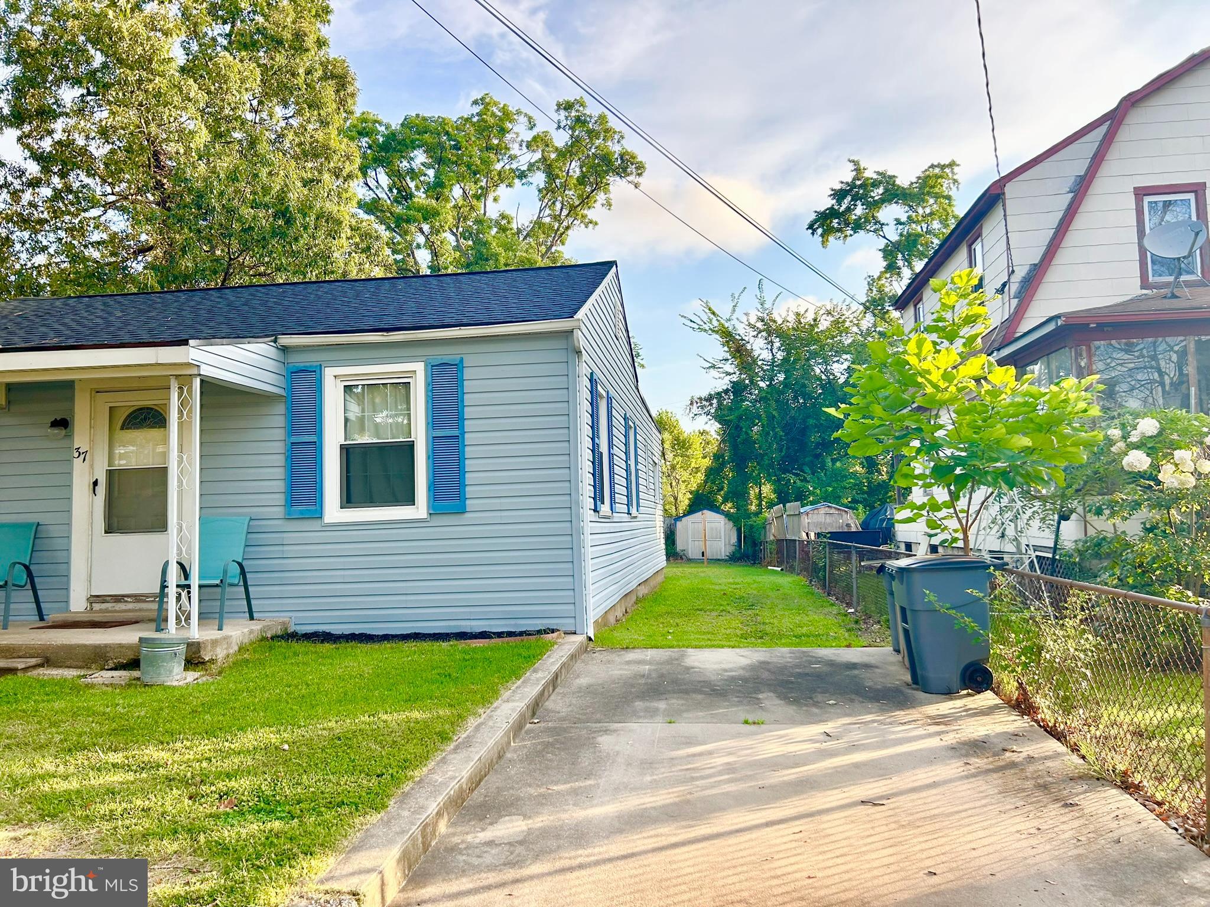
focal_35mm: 26
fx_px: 909
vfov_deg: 53.1
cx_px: 605
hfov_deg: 67.3
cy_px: 454
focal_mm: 5.7
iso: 50
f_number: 1.5
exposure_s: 1/780
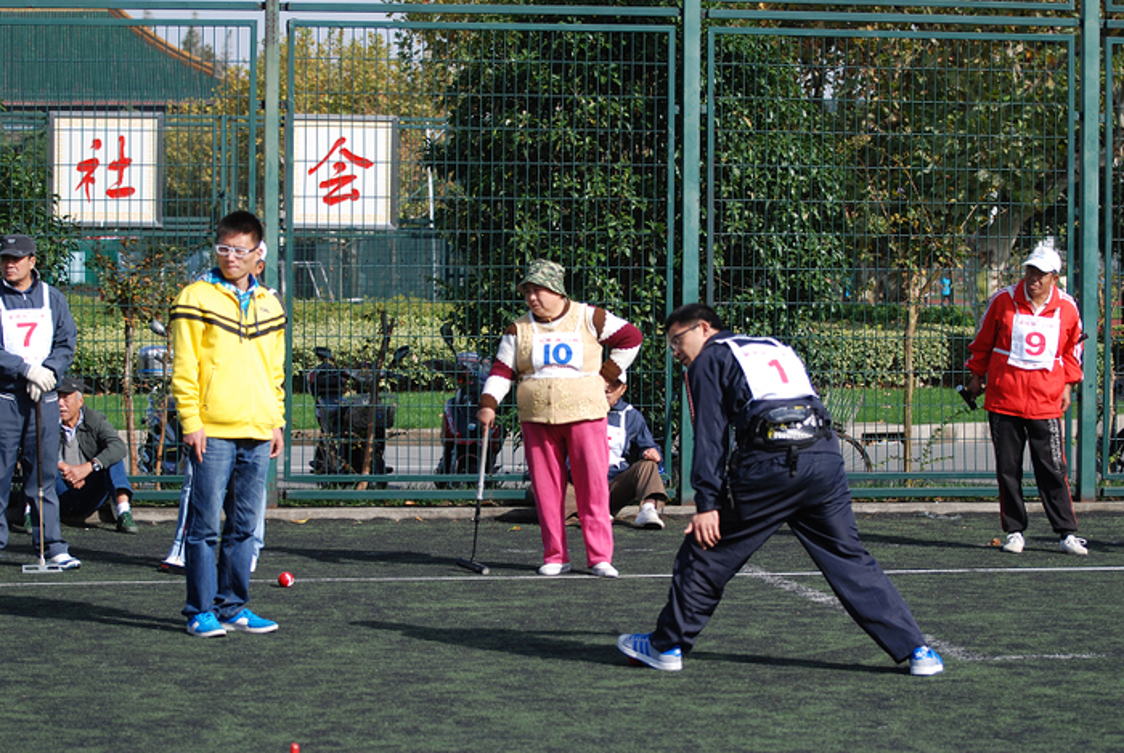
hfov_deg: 19.4
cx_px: 562
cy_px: 376
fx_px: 3283
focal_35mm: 105
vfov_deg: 13.1
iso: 160
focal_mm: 70
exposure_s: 1/800
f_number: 4.5
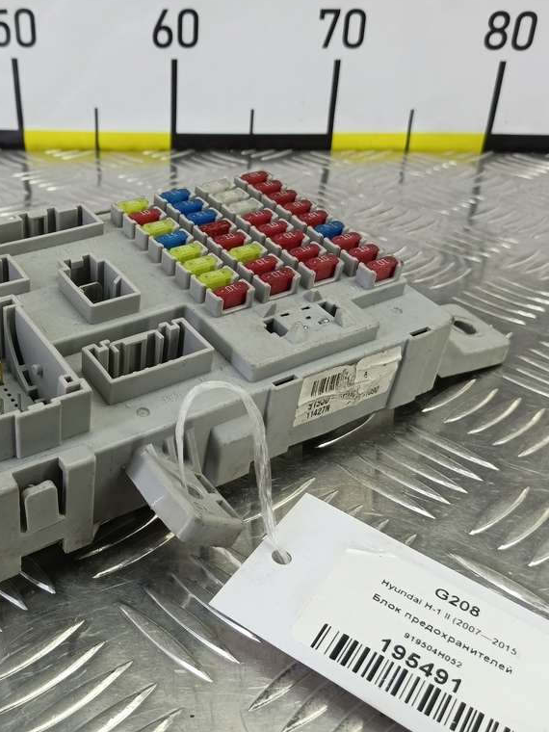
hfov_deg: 44.2
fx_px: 656
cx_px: 148
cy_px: 363
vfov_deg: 58.4
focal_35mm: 31
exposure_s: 1/50
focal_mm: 4.11
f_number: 1.6
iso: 118
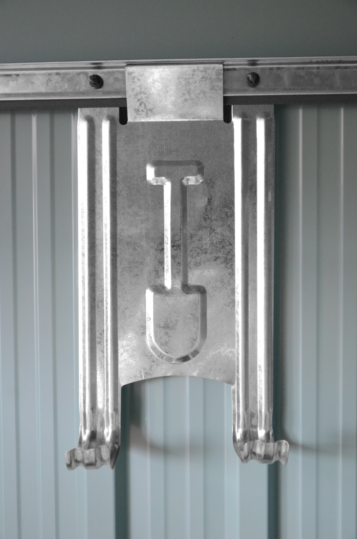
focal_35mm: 57
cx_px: 178
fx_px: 852
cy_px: 270
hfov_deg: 23.7
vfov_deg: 35.1
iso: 2800
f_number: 4.5
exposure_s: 1/50
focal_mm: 38
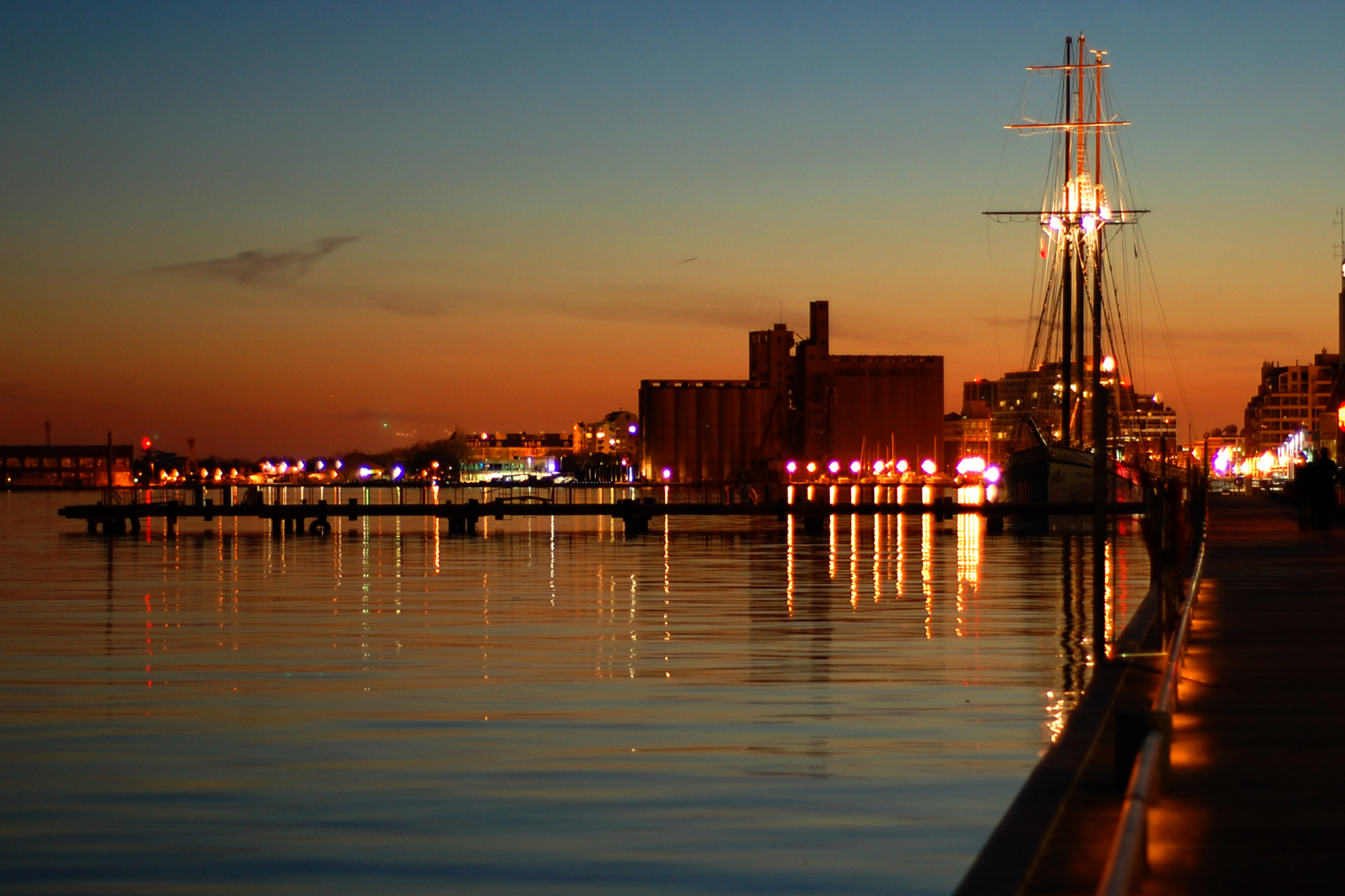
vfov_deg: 15.4
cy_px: 451
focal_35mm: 89
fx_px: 3325
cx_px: 698
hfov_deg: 22.9
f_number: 1.8
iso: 200
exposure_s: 1/2
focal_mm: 50
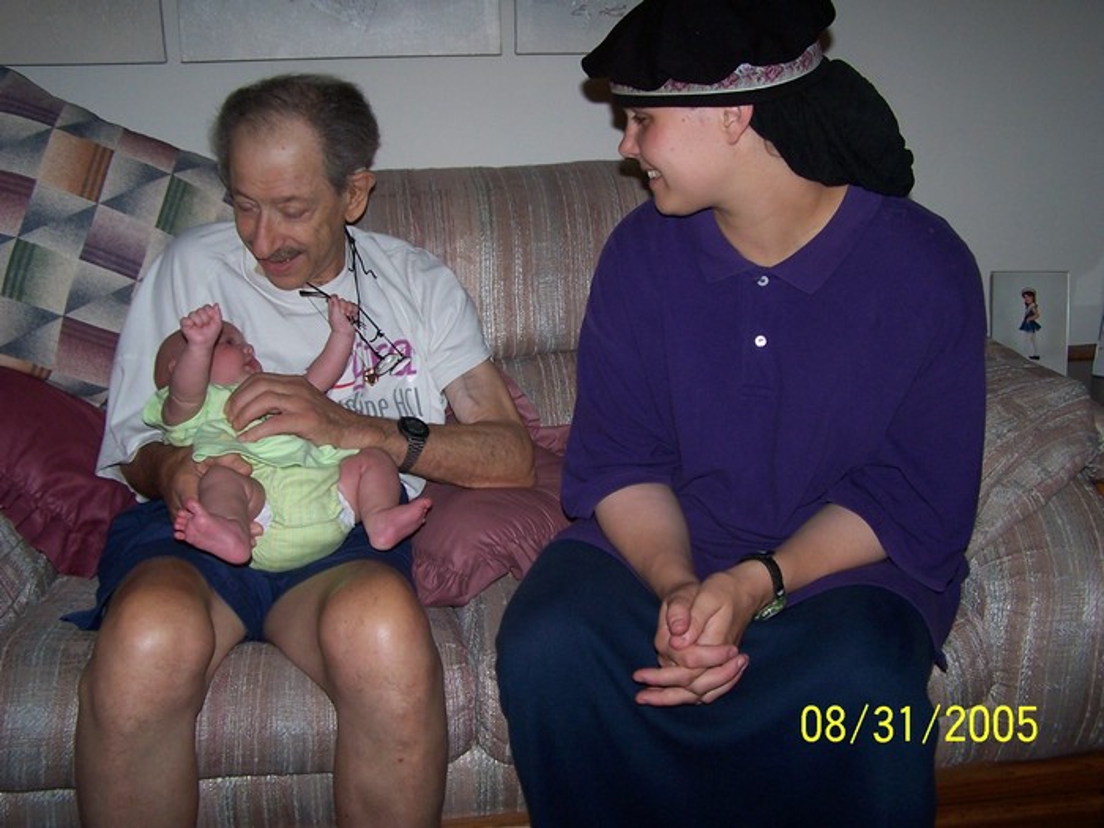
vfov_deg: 37.7
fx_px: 1212
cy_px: 414
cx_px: 552
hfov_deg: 49.0
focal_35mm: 38
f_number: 2.8
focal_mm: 6.3
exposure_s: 1/60
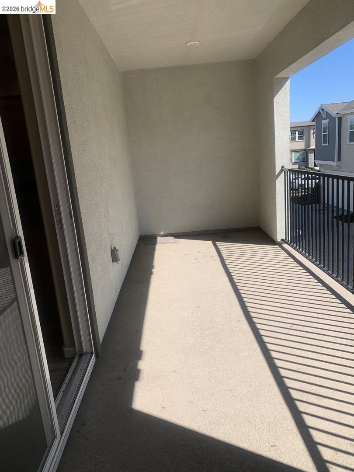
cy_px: 236
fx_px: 355
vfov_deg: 67.3
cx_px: 177
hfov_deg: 53.1
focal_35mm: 26
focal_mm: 4.25
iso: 25
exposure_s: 1/1748
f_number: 1.8
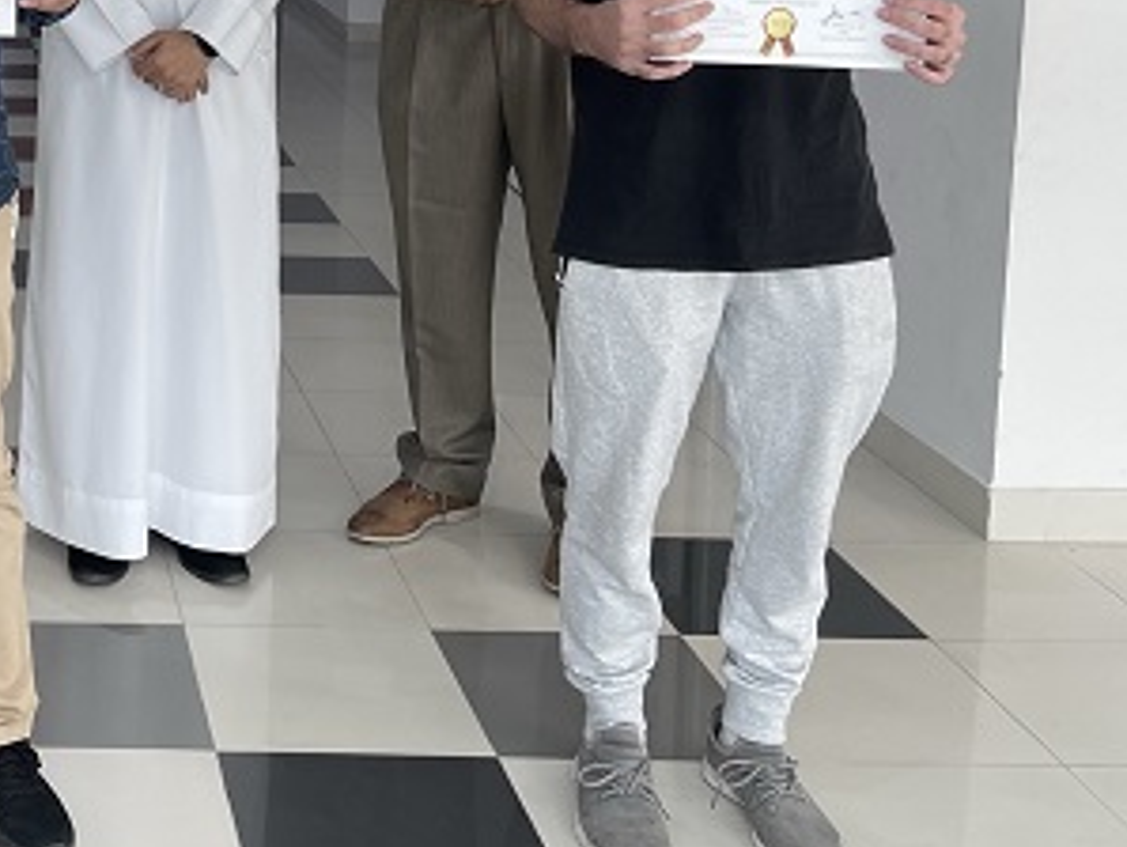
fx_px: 1988
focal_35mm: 61
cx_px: -57
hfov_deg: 29.1
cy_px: -51
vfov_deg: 22.8
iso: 40
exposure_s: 1/100
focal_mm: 5.1
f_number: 1.6
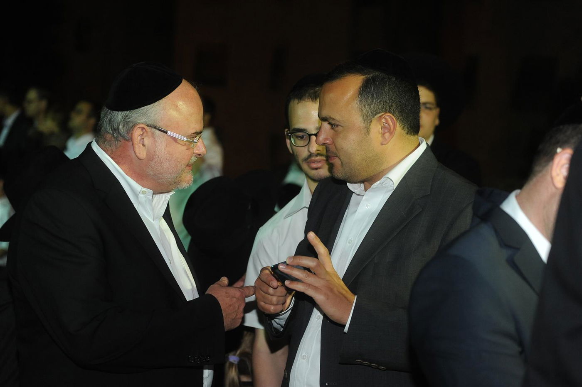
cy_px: 194
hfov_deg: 24.8
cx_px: 291
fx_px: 1325
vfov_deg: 16.6
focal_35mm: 82
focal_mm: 82
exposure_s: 1/125
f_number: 4
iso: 2000
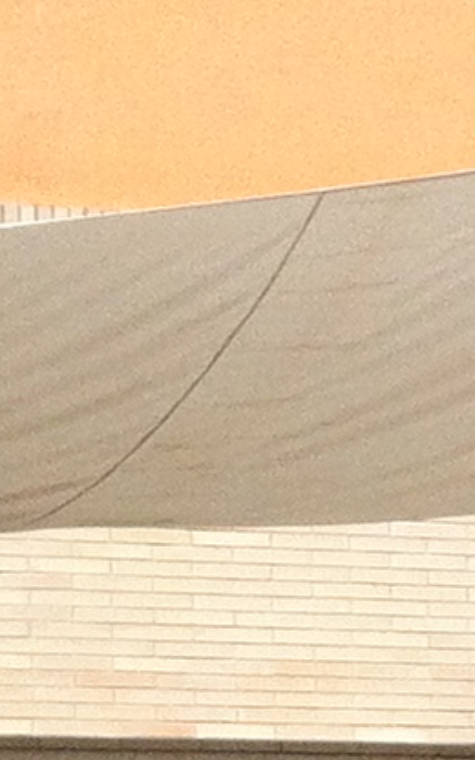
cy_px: 1239
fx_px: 4785
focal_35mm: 231
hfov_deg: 5.4
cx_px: 1381
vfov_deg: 8.8
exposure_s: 1/2773
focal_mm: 3.85
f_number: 2.8
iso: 100
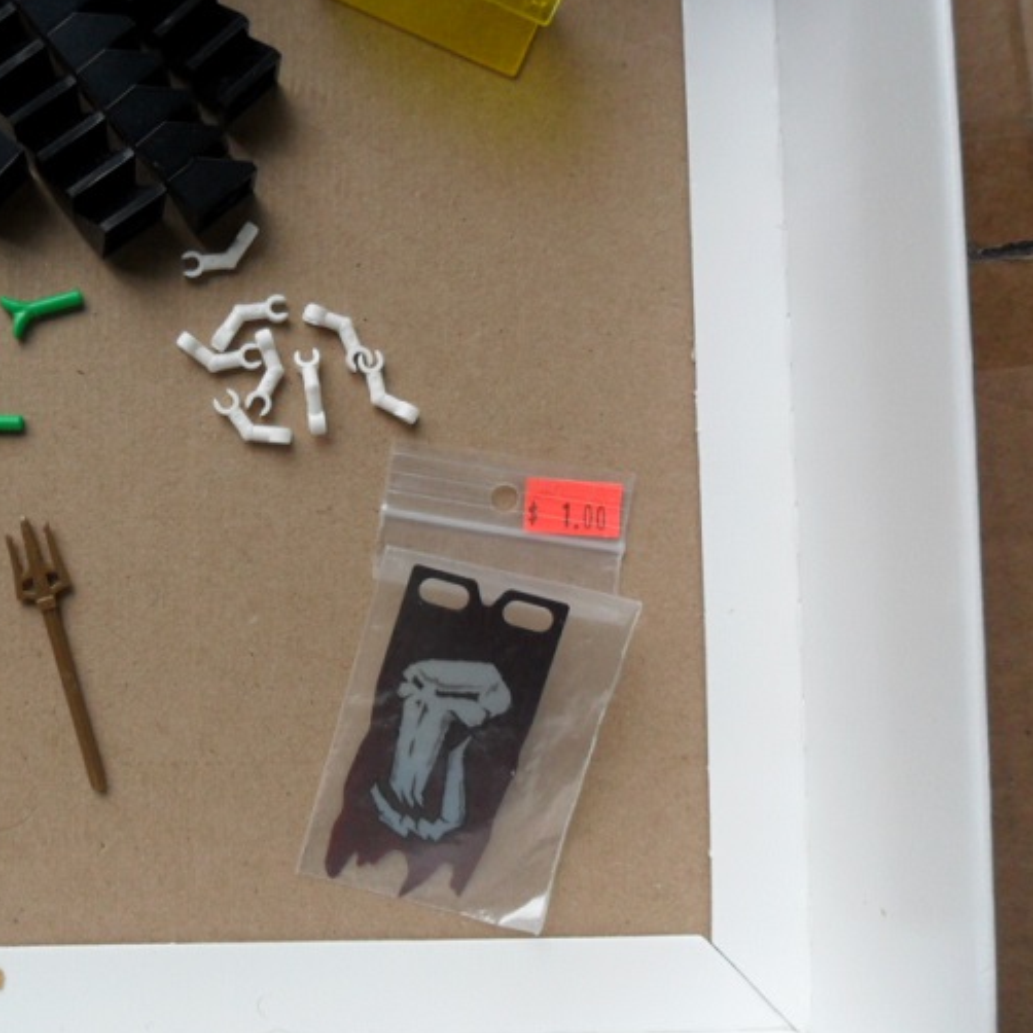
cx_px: 253
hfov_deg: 42.5
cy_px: 453
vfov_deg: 43.8
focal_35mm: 38
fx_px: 1283
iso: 100
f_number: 3.5
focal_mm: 4.9
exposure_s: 1/45
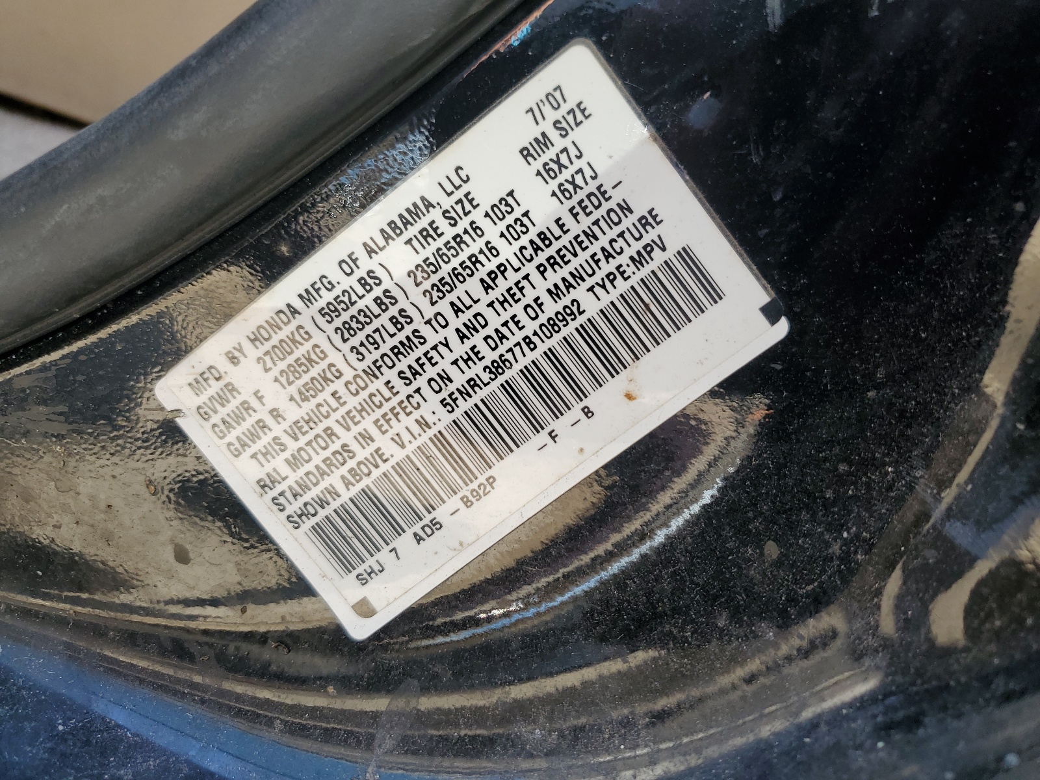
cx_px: 520
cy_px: 390
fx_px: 781
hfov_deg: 67.3
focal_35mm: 26
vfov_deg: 53.1
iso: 50
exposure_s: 1/286
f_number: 1.5
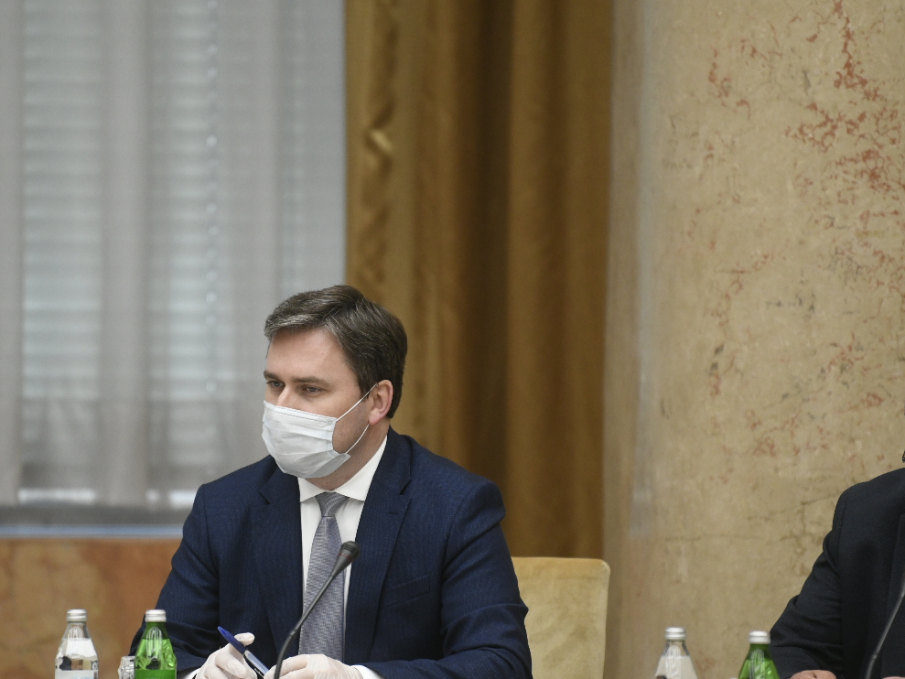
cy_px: 436
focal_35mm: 315
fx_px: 8236
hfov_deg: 6.3
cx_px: 331
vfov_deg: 4.7
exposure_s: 1/400
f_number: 2.8
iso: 2000
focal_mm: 200
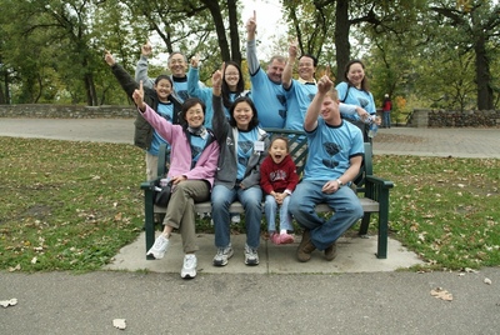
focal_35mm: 26
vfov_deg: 49.7
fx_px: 362
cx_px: 250
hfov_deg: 69.3
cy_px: 168
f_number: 4.8
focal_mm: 17
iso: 400
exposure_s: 1/90
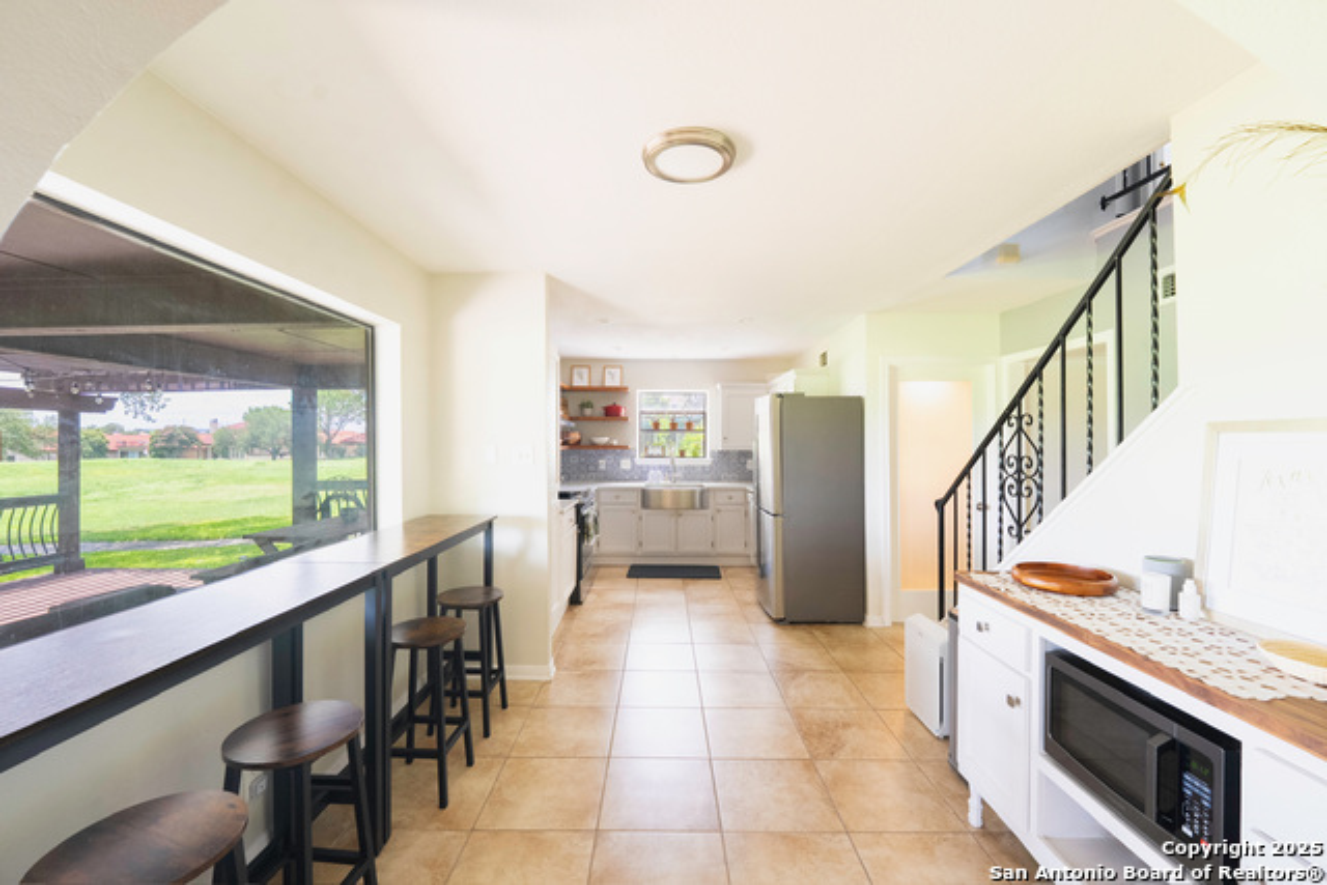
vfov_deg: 81.2
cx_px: 664
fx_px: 516
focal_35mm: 14
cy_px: 442
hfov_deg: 104.2
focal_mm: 14
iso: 1000
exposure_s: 1/8
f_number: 8
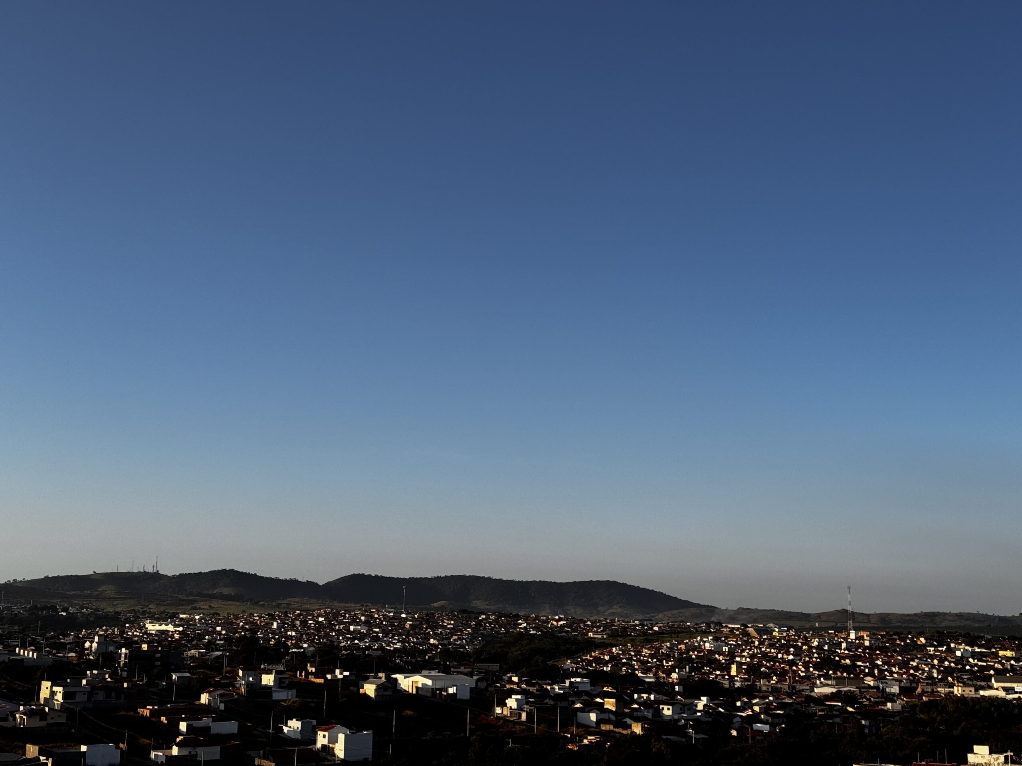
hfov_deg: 39.7
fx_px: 1417
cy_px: 383
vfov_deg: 30.3
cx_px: 511
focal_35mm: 48
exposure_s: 1/2959
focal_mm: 6.76
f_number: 1.78
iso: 64
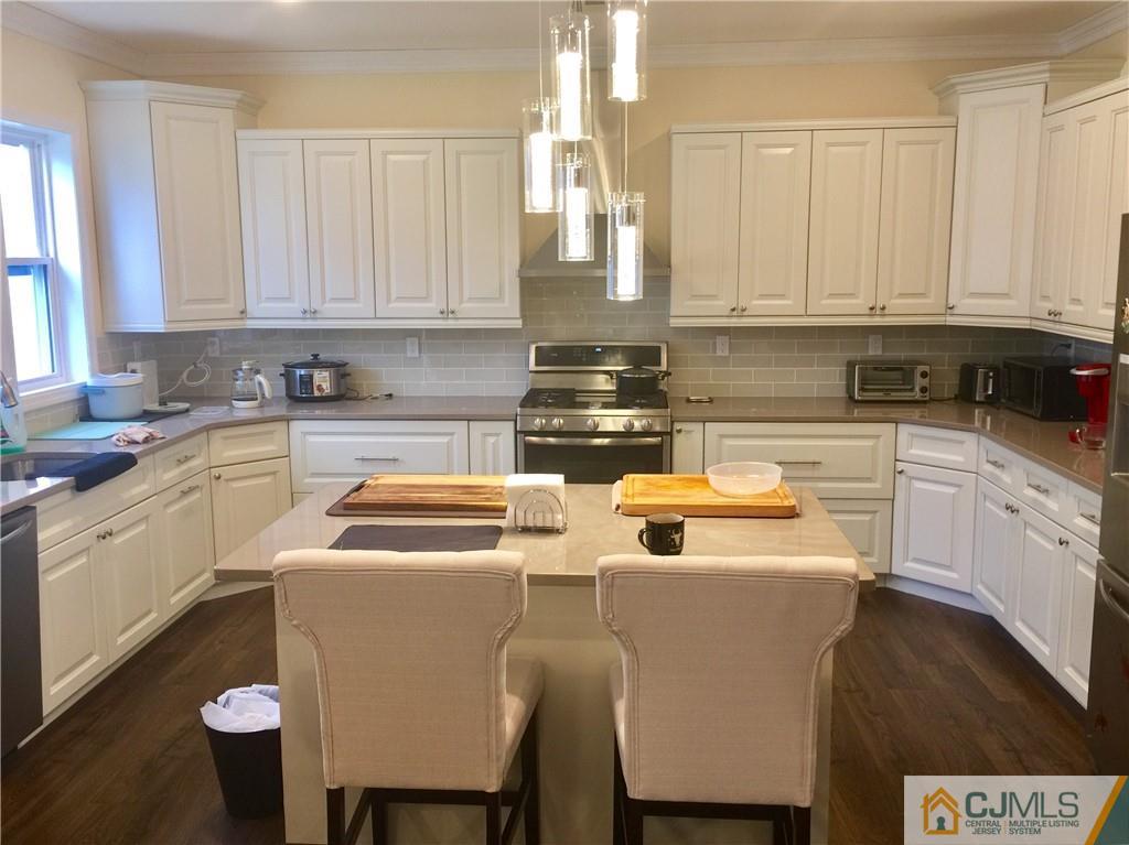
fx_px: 945
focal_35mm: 29
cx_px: 564
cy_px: 422
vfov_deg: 48.2
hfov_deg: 61.7
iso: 32
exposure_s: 1/15
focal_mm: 4.15
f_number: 2.2
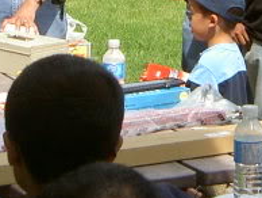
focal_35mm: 140
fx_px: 1061
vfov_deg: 10.3
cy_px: -81
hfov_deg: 14.0
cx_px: 204
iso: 50
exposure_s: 1/200
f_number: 4.7
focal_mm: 5.6
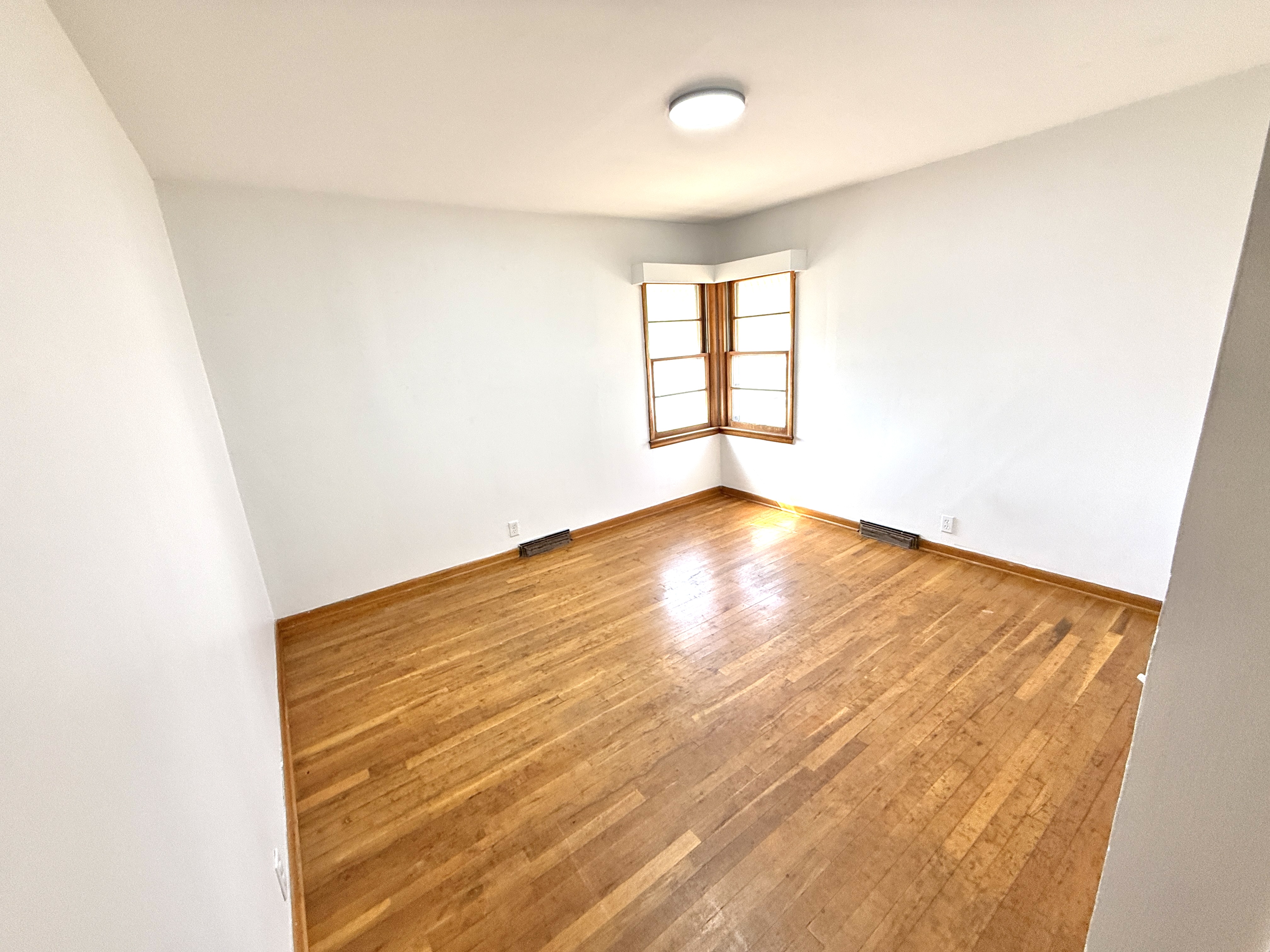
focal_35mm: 14
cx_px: 635
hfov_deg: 102.1
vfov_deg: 85.7
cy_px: 476
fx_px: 514
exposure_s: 1/120
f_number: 2.2
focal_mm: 2.22
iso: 125
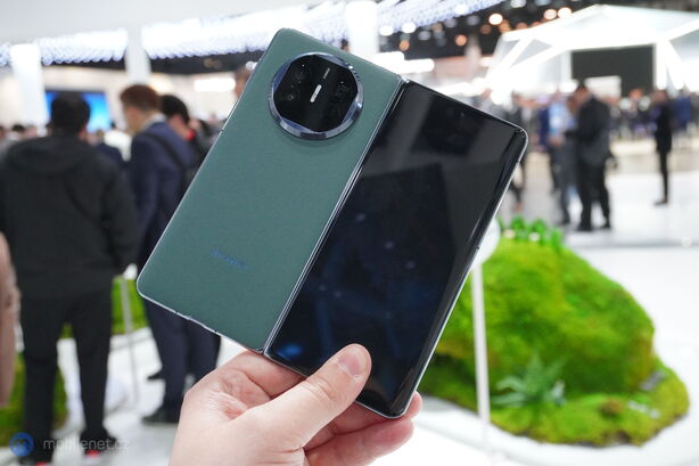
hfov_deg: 53.1
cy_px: 233
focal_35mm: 36
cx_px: 350
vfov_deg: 36.9
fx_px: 699
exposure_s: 1/125
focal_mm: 24
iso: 3200
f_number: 5.6
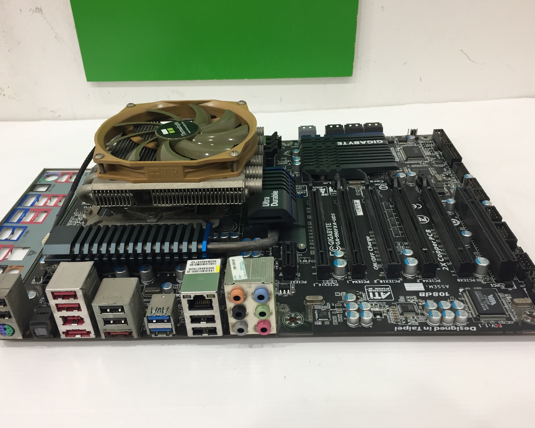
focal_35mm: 31
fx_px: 491
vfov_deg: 47.1
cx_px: 253
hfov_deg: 57.1
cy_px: 214
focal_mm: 4.15
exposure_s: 1/33
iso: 100
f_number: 2.2
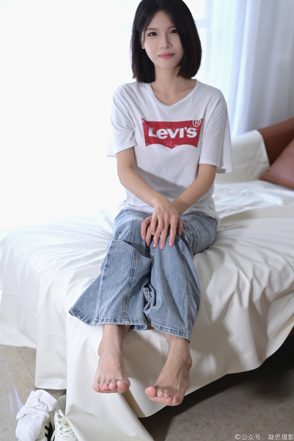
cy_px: 220
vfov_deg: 39.6
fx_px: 612
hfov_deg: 27.0
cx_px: 147
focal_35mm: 50
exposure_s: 1/100
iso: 1000
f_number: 2.8
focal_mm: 50
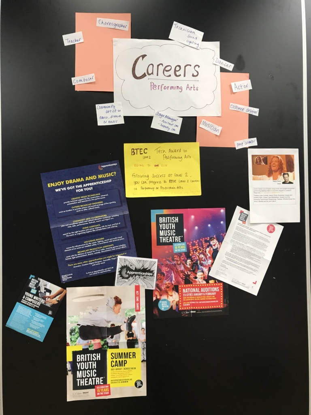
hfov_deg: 49.7
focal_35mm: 28
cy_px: 208
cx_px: 156
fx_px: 335
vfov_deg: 63.4
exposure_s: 1/17
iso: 50
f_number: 1.8
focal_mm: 3.99
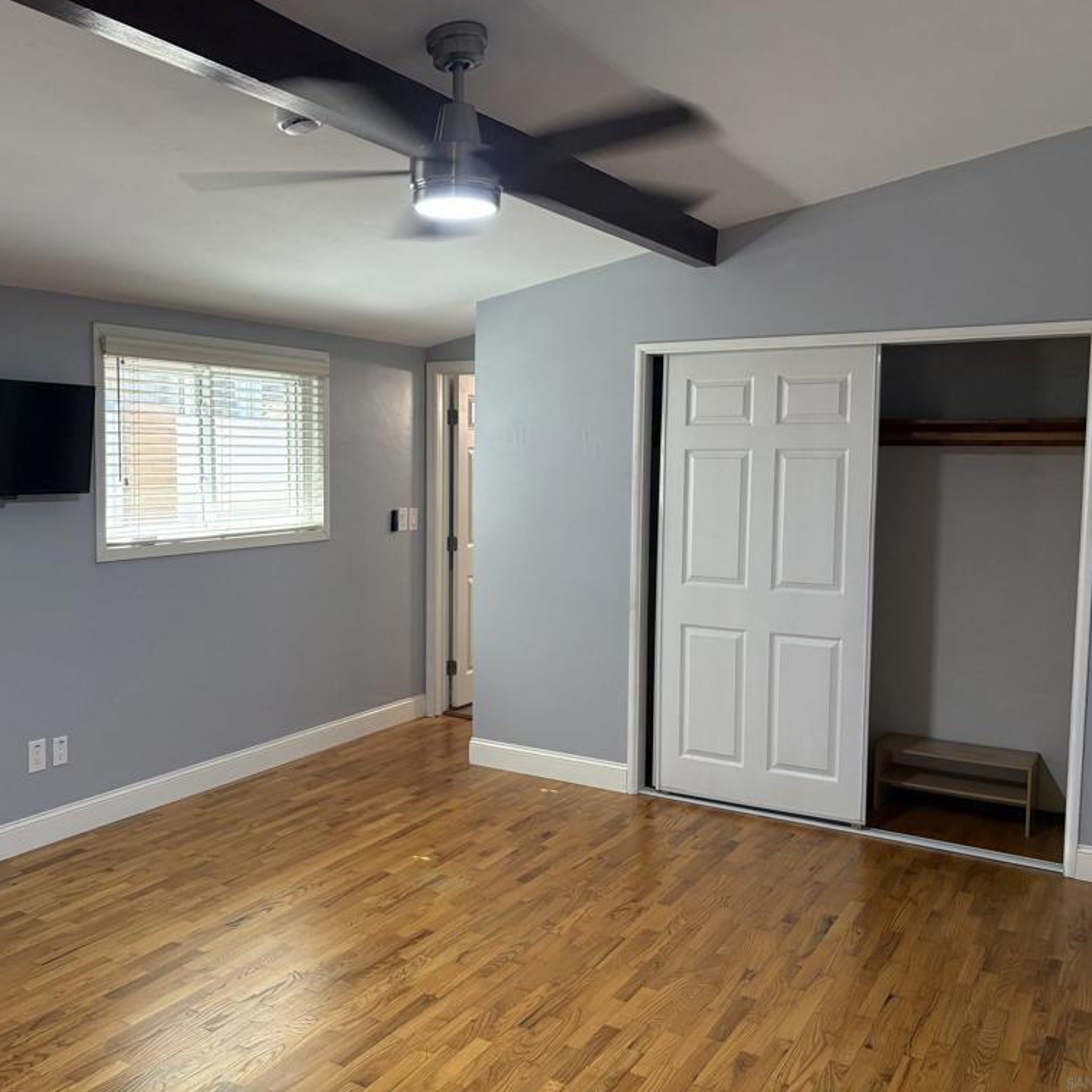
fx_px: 1106
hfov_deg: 52.2
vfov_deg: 52.5
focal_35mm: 31
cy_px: 541
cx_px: 445
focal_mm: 5.96
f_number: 1.6
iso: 125
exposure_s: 1/60
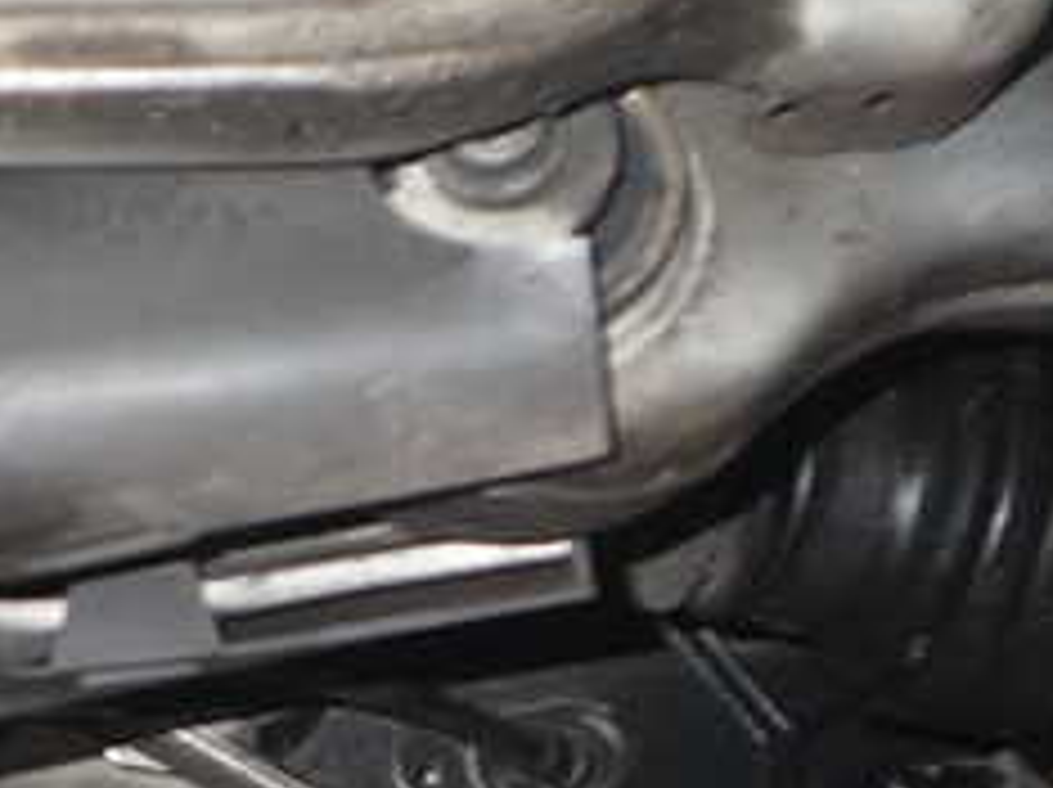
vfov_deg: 19.1
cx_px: -274
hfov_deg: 22.9
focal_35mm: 77
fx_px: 2340
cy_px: 482
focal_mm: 5.4
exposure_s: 1/30
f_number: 2.3
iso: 200
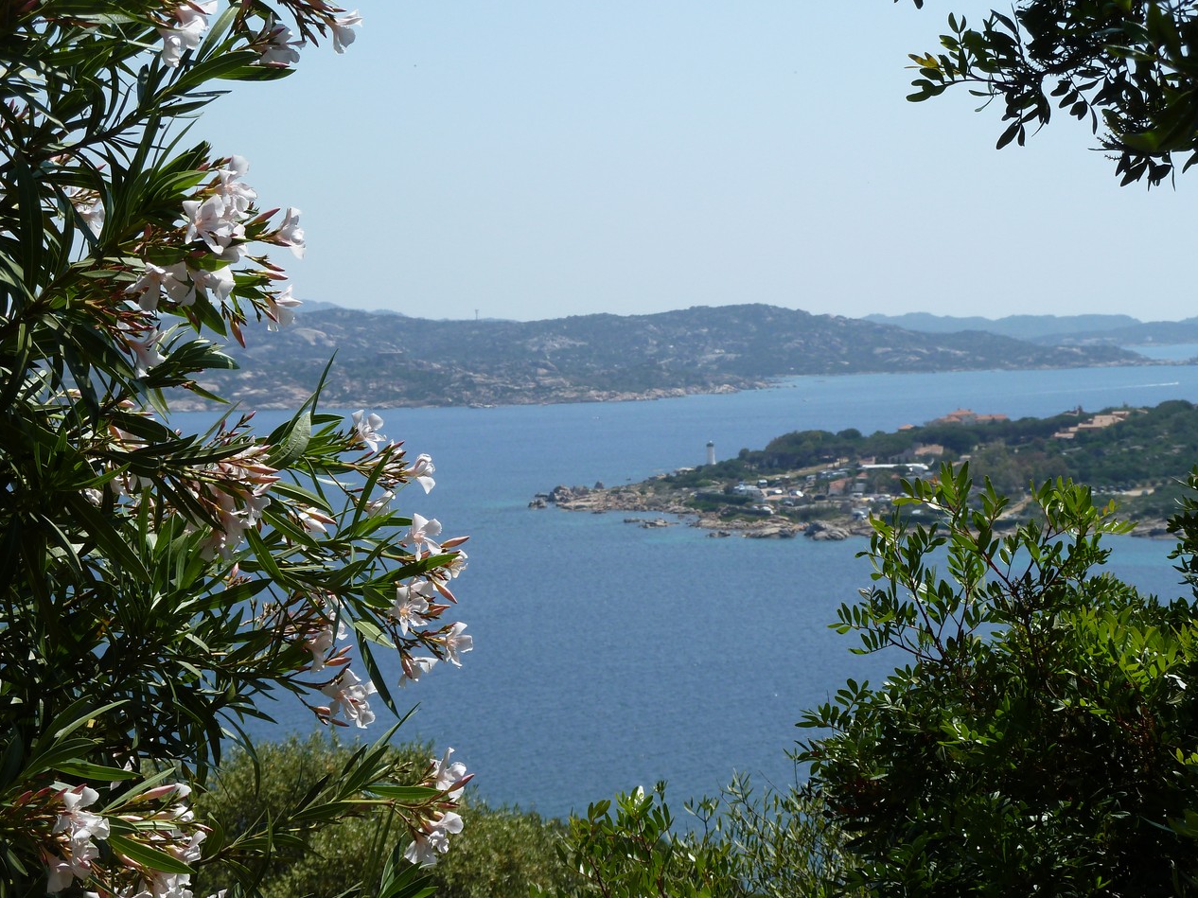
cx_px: 603
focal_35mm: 91
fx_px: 3149
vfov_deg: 16.2
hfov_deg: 21.5
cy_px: 452
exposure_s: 1/500
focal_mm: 14.7
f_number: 5.6
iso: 80
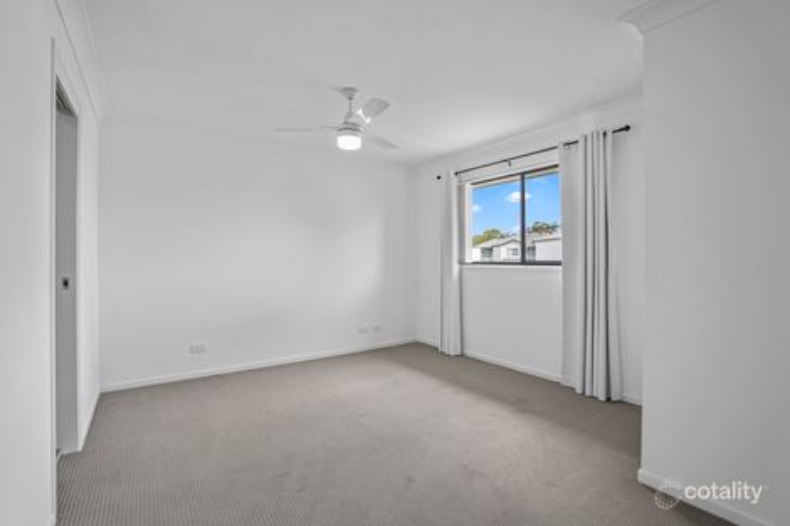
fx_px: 351
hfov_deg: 96.8
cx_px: 395
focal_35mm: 16
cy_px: 263
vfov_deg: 73.7
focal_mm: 16
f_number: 8
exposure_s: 1/2
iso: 100
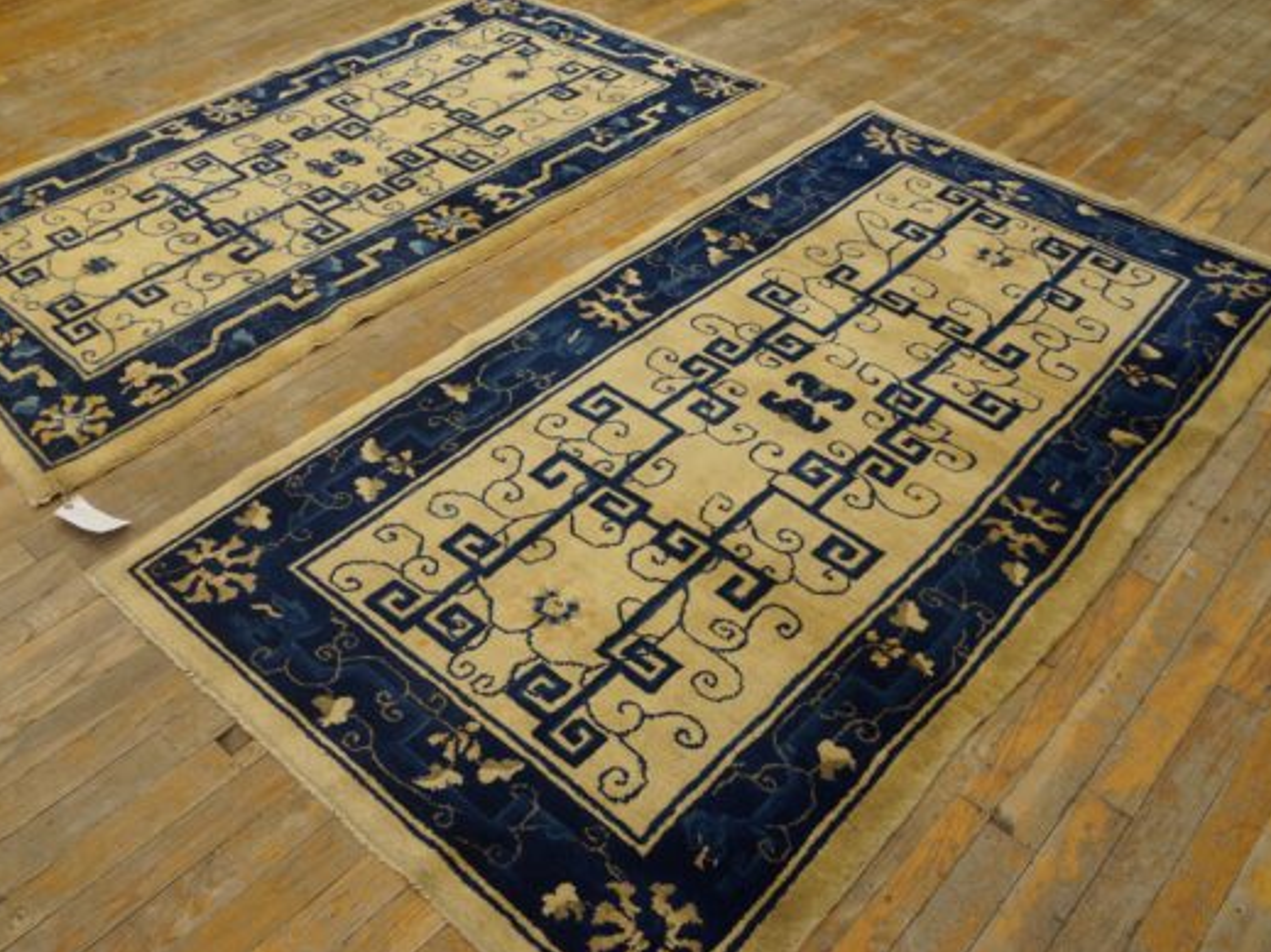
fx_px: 1101
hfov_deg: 59.8
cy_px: 469
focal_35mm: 30
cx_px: 556
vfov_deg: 46.8
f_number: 4
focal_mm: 18
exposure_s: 1/60
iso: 640
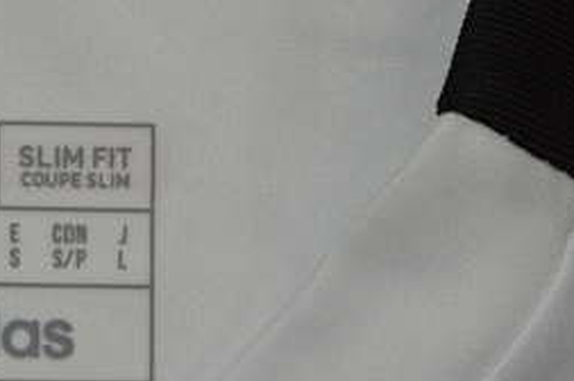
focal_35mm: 243
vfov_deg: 5.6
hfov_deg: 8.5
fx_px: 3869
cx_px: 50
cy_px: 143
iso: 400
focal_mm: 38
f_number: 14
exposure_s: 1/200
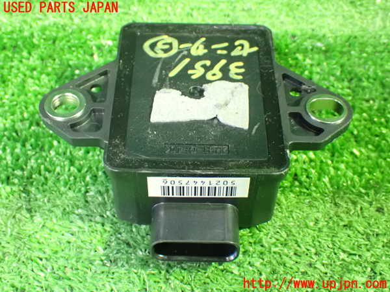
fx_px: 563
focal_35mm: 50
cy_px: 146
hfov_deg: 38.2
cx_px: 195
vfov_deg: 29.1
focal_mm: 9.01
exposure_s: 1/15
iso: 1600
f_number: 3.2
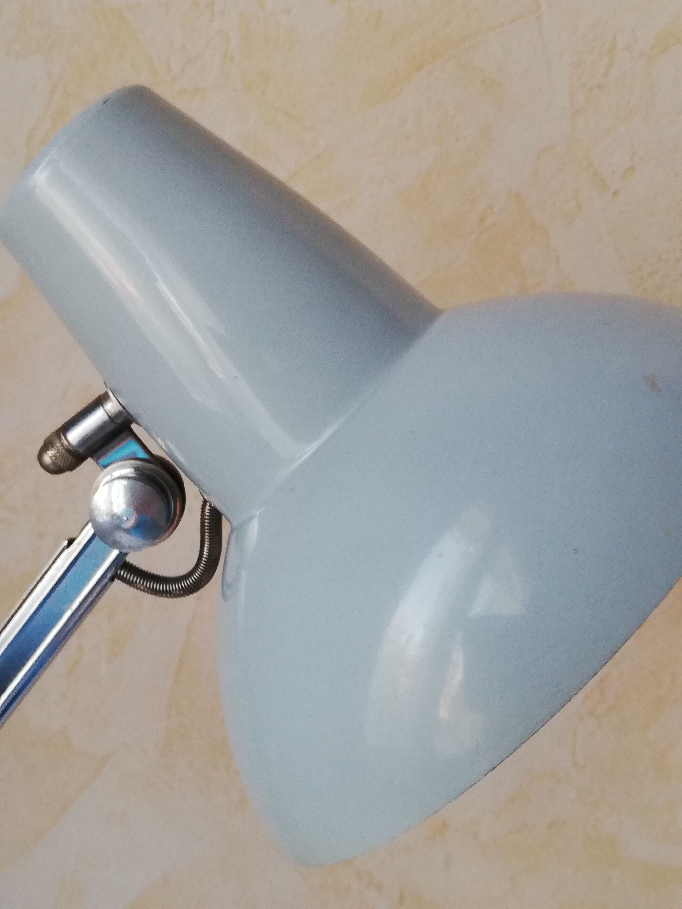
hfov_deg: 31.5
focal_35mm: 46
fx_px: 1208
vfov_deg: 41.2
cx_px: 341
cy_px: 454
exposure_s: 1/33.3
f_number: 2.2
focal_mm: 3.81
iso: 250
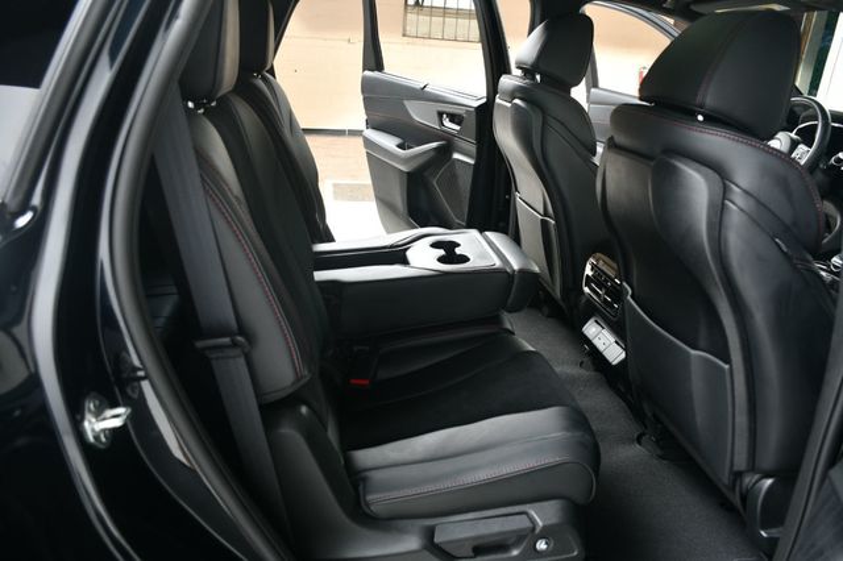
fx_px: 632
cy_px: 280
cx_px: 422
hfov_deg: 67.4
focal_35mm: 27
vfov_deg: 47.9
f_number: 4
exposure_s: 1/160
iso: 100
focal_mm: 18
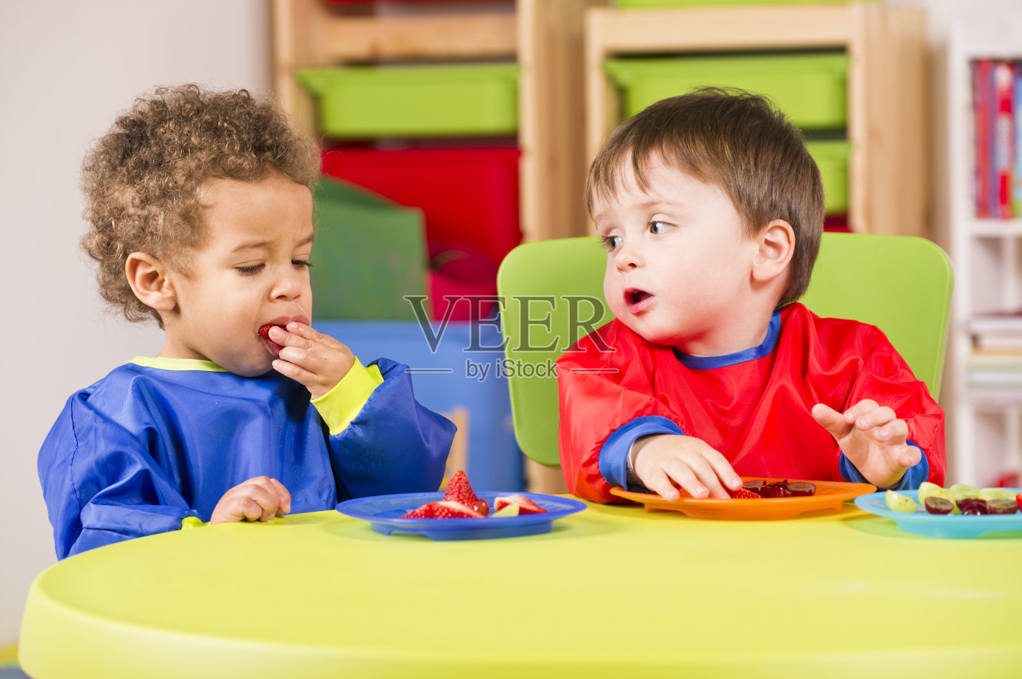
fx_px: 3403
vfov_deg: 11.4
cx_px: 511
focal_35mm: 120
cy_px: 340
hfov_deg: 17.1
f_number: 4
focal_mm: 80
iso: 200
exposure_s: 1/160
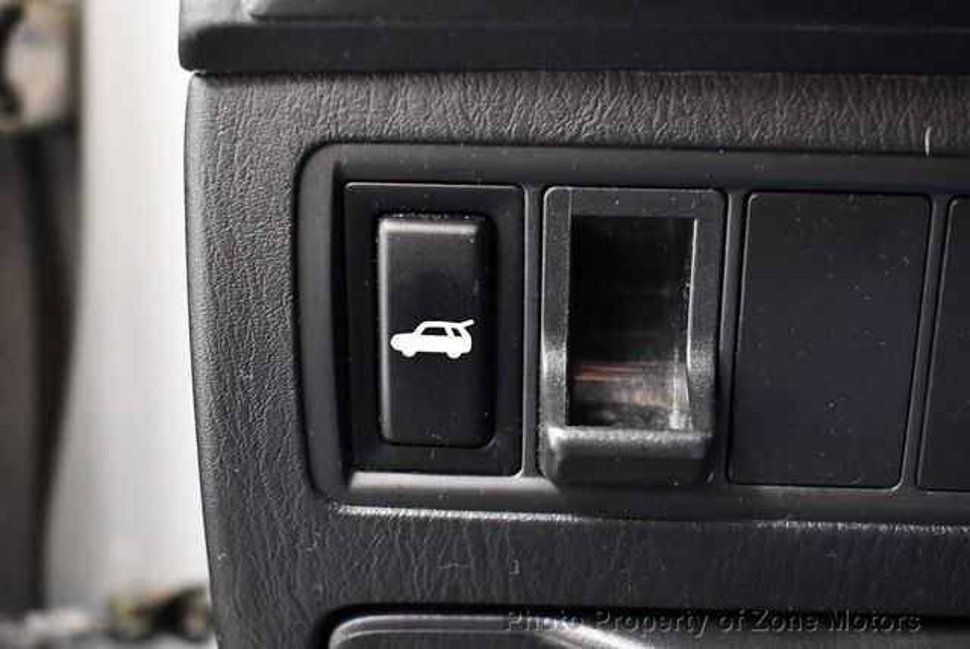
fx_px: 1348
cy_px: 324
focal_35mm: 50
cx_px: 485
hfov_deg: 39.6
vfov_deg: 27.0
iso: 3600
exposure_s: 1/60
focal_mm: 25
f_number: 4
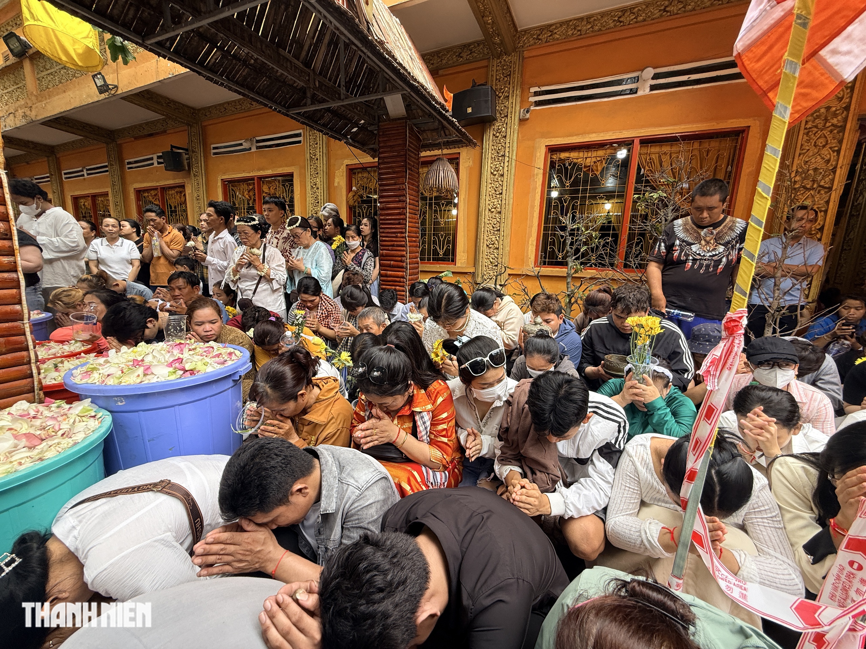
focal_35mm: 14
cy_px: 324
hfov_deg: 102.1
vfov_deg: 85.7
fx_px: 350
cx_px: 433
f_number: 2.2
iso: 64
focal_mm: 2.22
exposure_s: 1/99
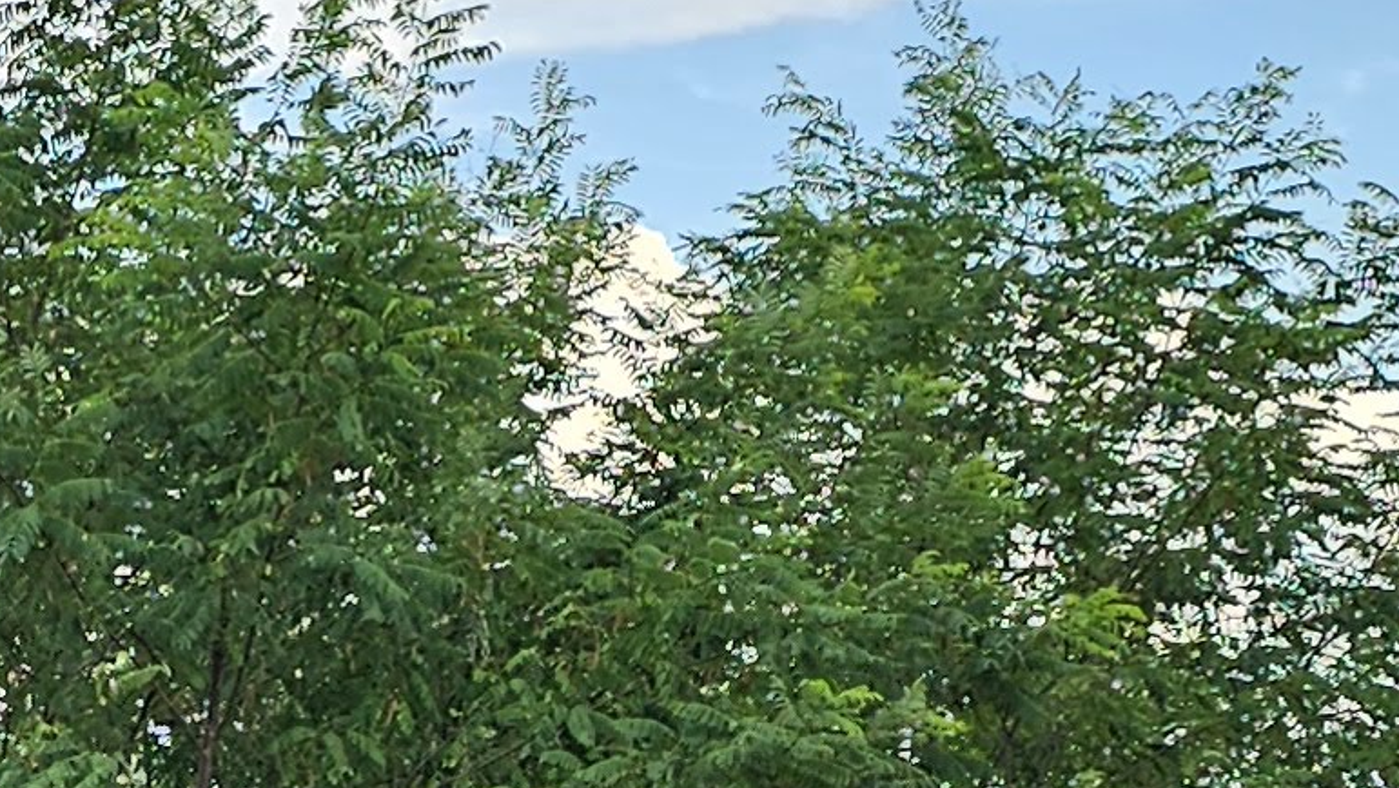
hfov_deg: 16.0
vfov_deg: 8.7
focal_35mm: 130
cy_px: 1674
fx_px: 4823
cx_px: -140
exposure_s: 1/175
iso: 10
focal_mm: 6.3
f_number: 1.7
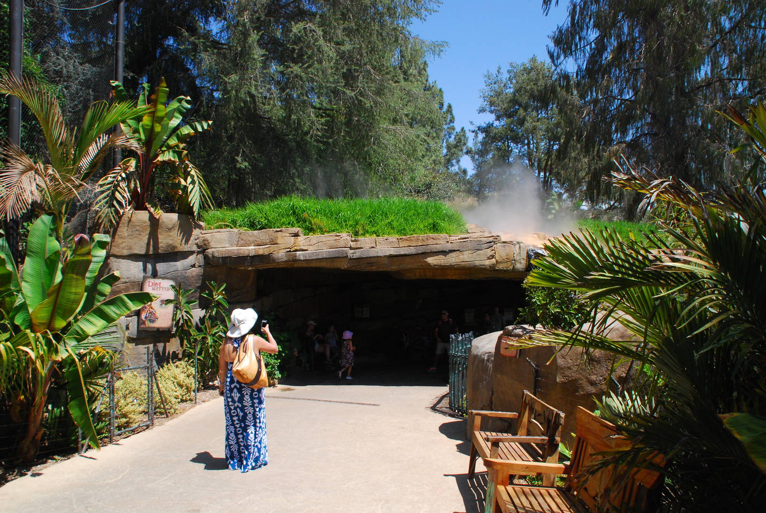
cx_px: 383
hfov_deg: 67.3
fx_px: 575
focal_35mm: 27
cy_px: 256
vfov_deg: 48.0
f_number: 10
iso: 500
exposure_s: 1/400
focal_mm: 18
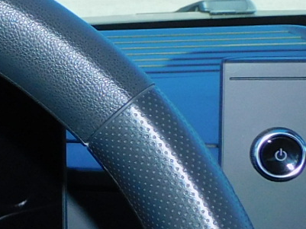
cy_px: 138
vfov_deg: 10.9
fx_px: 1203
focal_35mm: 136
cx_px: -243
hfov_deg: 13.1
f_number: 3.3
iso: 125
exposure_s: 1/400
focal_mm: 4.3
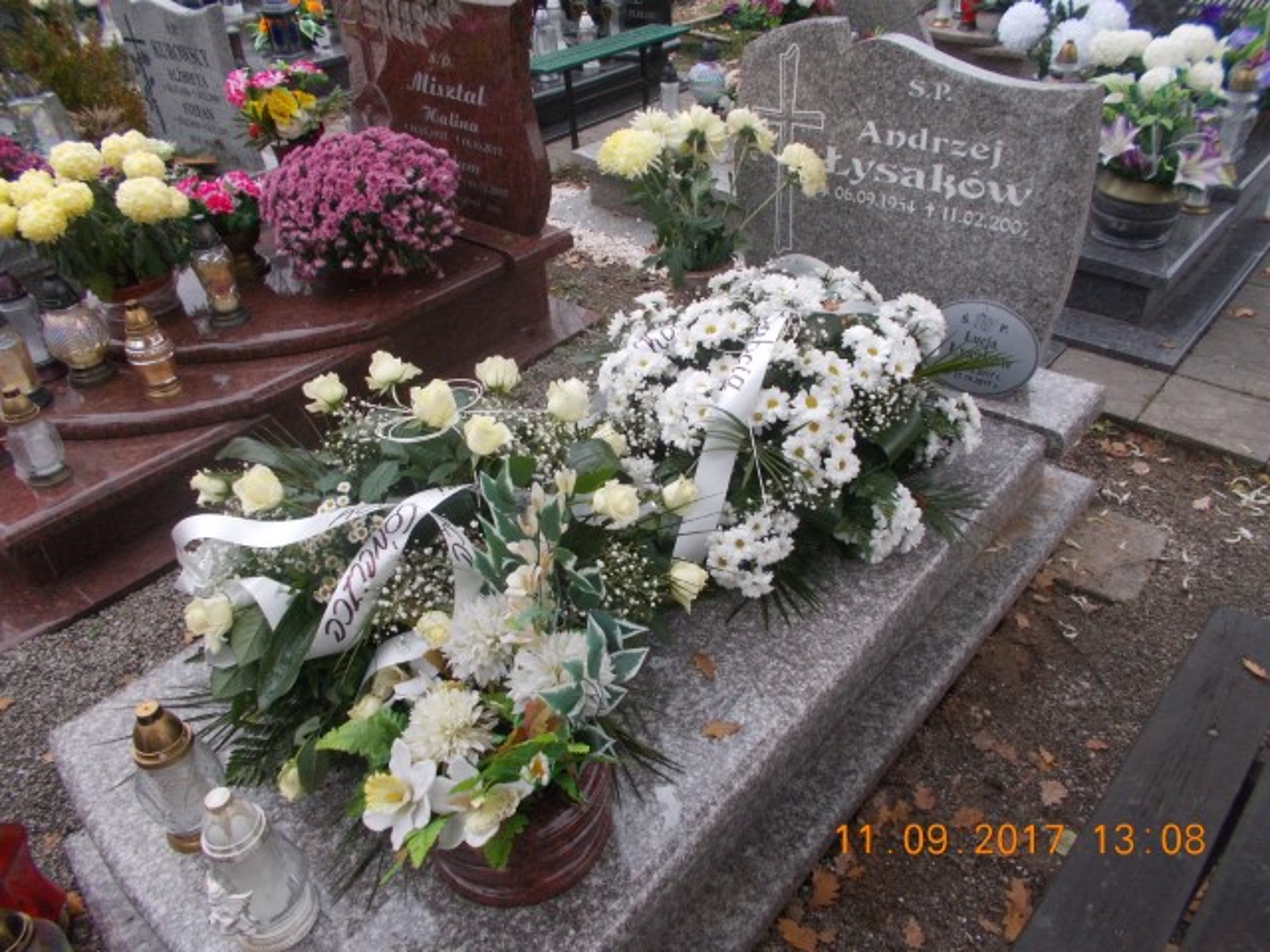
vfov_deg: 53.1
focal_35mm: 26
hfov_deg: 67.3
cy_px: 476
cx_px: 635
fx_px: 954
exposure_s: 1/250
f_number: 3.2
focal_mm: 4.6
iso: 200
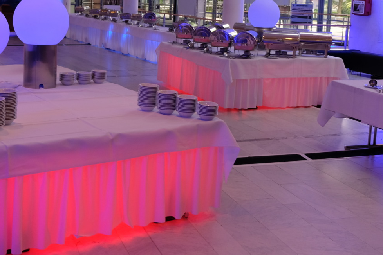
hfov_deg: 37.4
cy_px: 53
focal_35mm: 53
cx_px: 162
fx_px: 564
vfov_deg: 25.1
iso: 400
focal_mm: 18
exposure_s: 1/140
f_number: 2.8
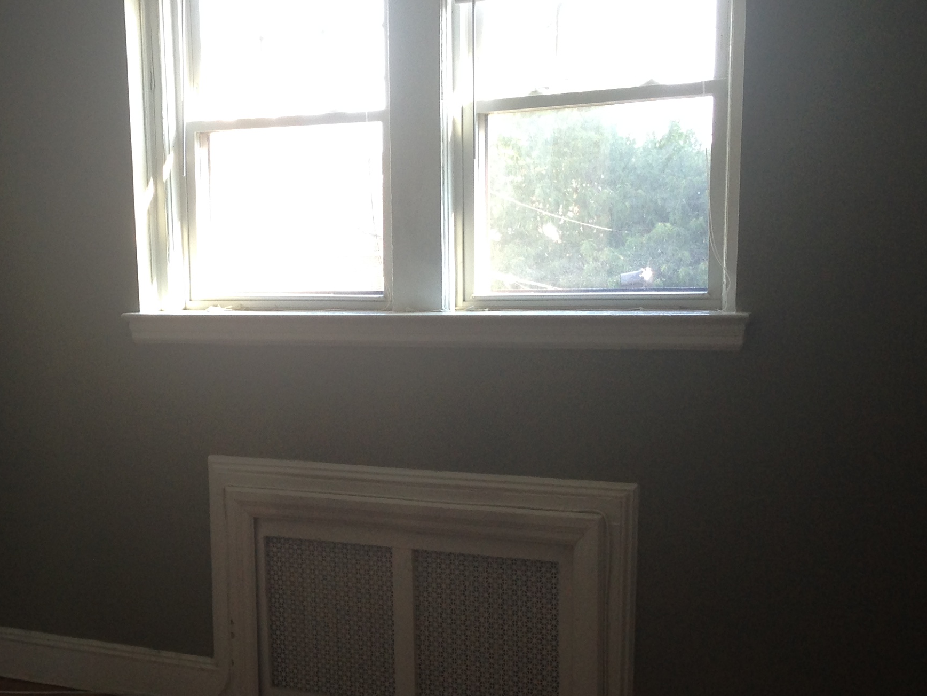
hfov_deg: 30.5
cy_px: 491
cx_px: 207
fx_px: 1660
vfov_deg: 23.5
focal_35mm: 62
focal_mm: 4.12
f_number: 2.4
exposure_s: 1/30
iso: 50
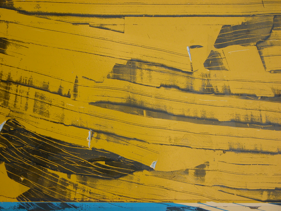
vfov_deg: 19.9
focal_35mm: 74
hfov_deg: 26.3
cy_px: 106
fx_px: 601
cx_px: 140
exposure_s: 1/114
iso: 100
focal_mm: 18.8
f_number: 3.3
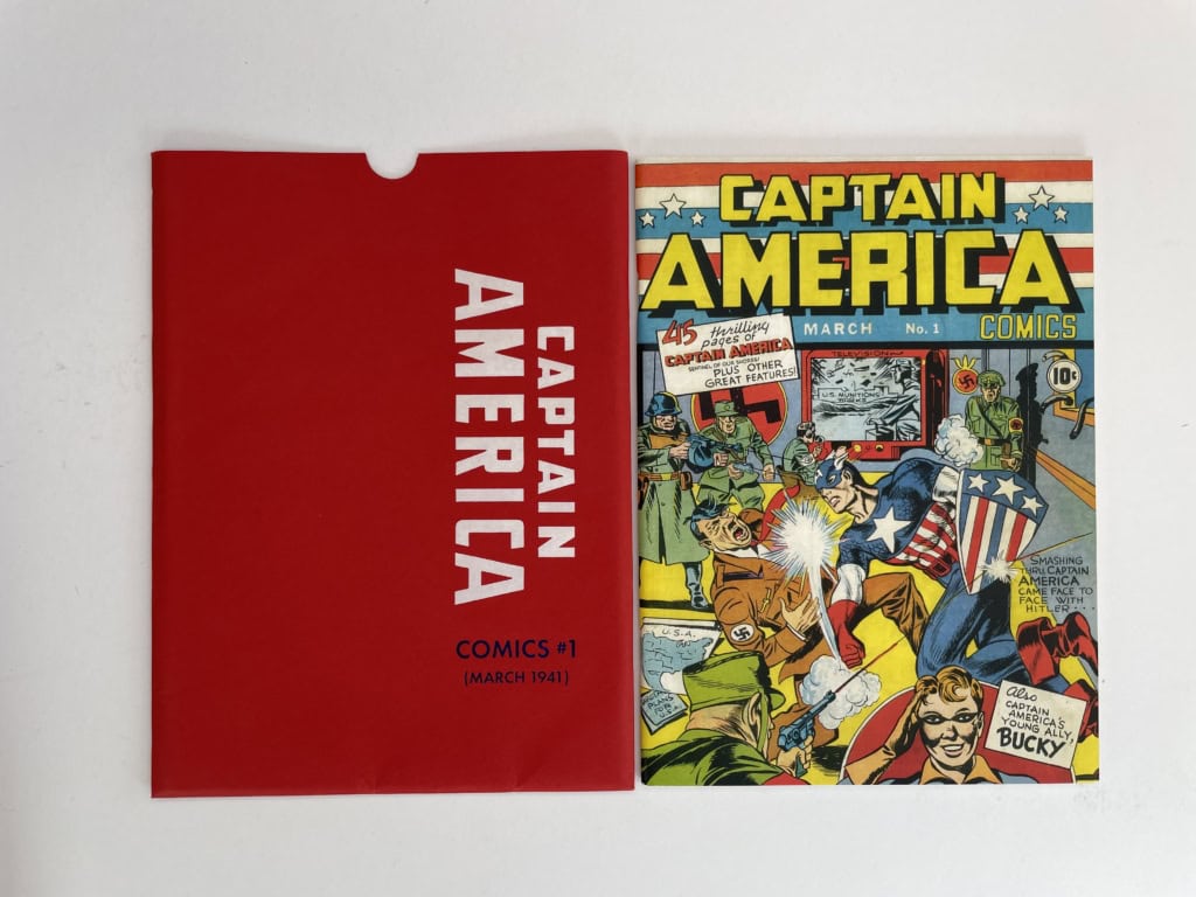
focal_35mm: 26
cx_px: 598
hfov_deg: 67.3
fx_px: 898
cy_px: 448
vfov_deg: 53.1
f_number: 1.6
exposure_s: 1/191
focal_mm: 4.2
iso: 32
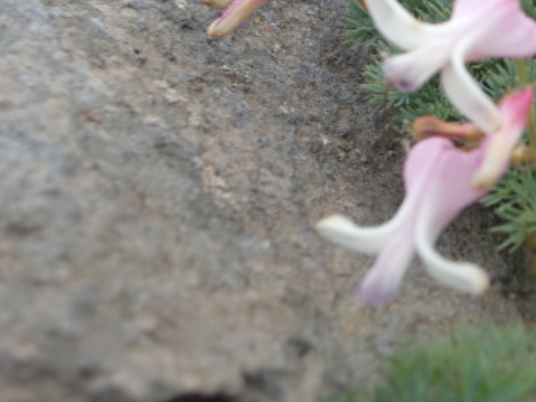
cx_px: 433
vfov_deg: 14.4
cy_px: 65
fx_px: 1580
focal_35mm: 102
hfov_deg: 19.1
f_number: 3.6
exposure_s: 1/80
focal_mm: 9.8
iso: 64
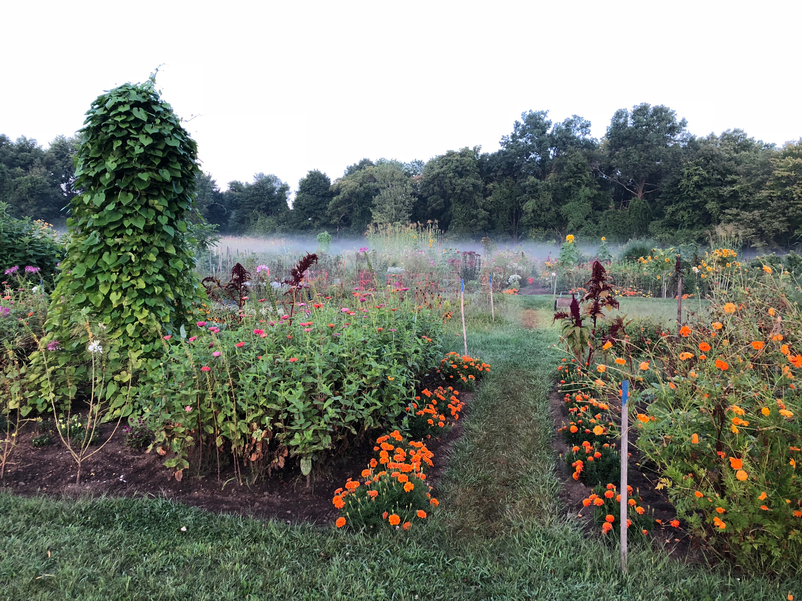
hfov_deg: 63.4
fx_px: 649
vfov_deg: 49.7
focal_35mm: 28
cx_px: 401
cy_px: 300
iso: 25
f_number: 1.8
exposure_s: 1/40
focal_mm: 3.99
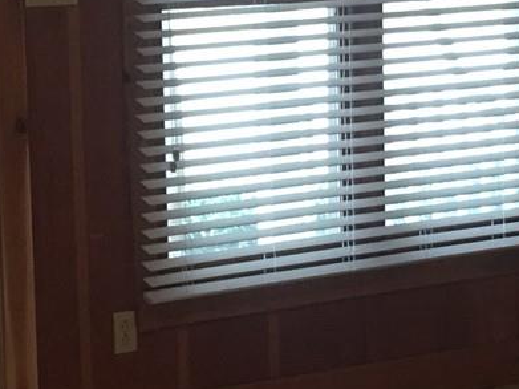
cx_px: 239
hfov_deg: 13.0
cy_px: 236
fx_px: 2278
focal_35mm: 152
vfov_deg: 9.8
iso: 50
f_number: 2.2
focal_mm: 4.15
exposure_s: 1/15
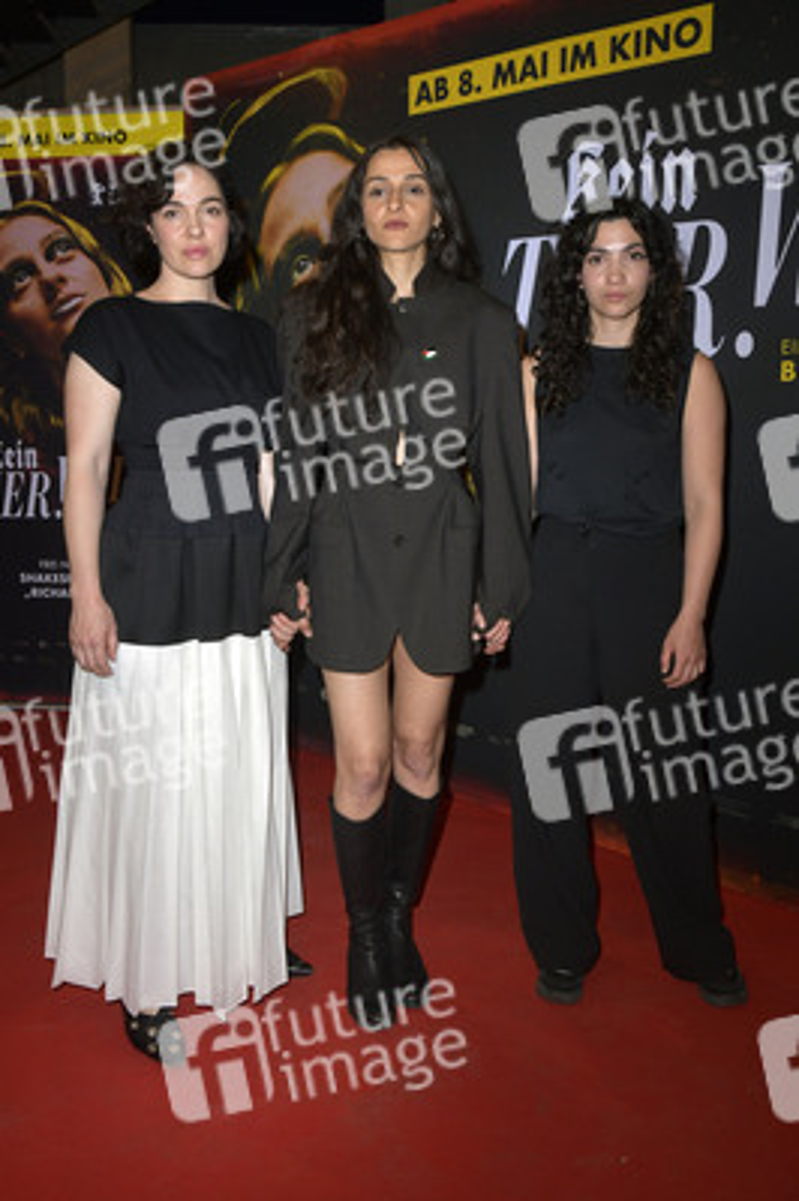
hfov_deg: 44.9
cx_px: 400
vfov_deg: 63.7
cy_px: 600
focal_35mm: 29
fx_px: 967
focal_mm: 29
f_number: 6.3
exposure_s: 1/200
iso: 640
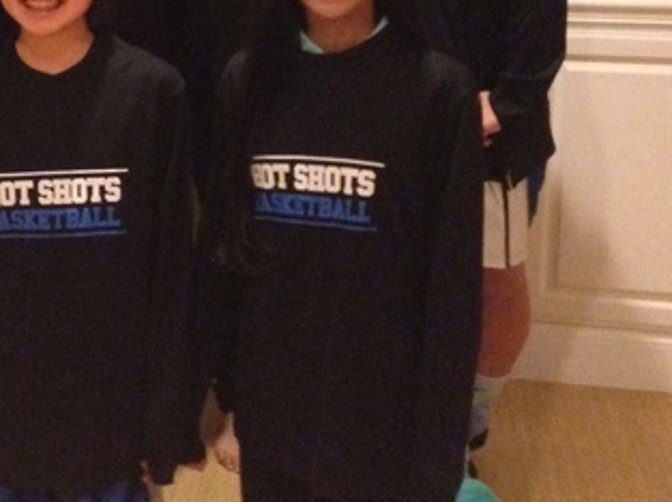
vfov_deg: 18.9
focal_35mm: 76
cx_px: 75
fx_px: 1474
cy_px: 26
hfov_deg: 25.0
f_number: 2.4
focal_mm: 4.12
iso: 800
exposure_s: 1/15
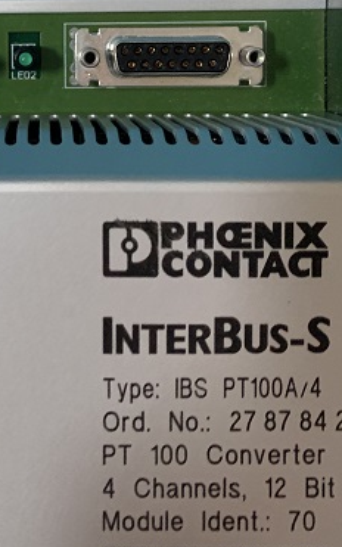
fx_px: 894
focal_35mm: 60
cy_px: 52
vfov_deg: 32.3
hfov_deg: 21.1
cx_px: 24
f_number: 1.8
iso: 400
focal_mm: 4.25
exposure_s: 1/60
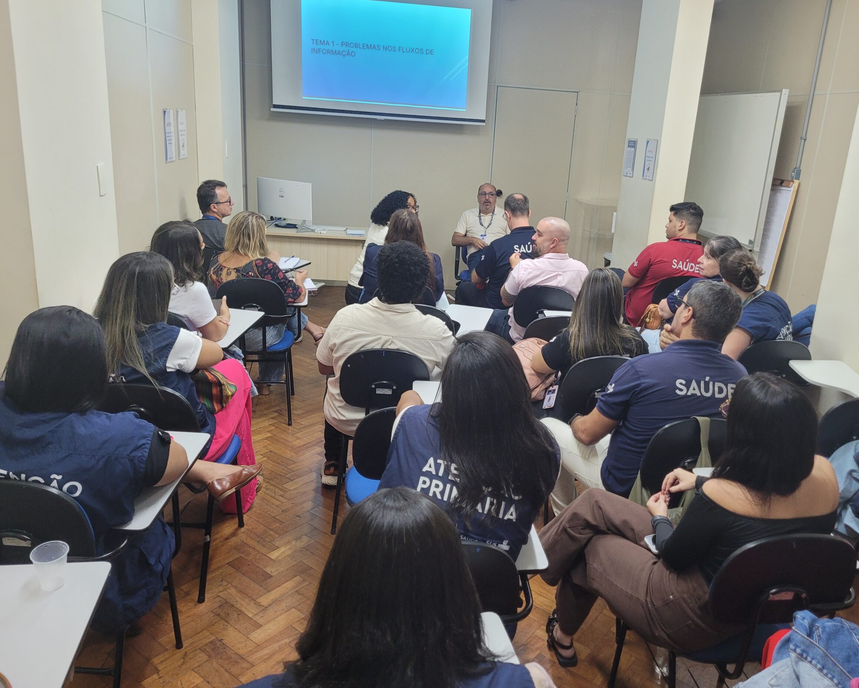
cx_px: 465
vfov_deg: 51.5
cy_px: 335
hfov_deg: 62.1
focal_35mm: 28
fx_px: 712
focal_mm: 5.4
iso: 250
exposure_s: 1/60
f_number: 1.8
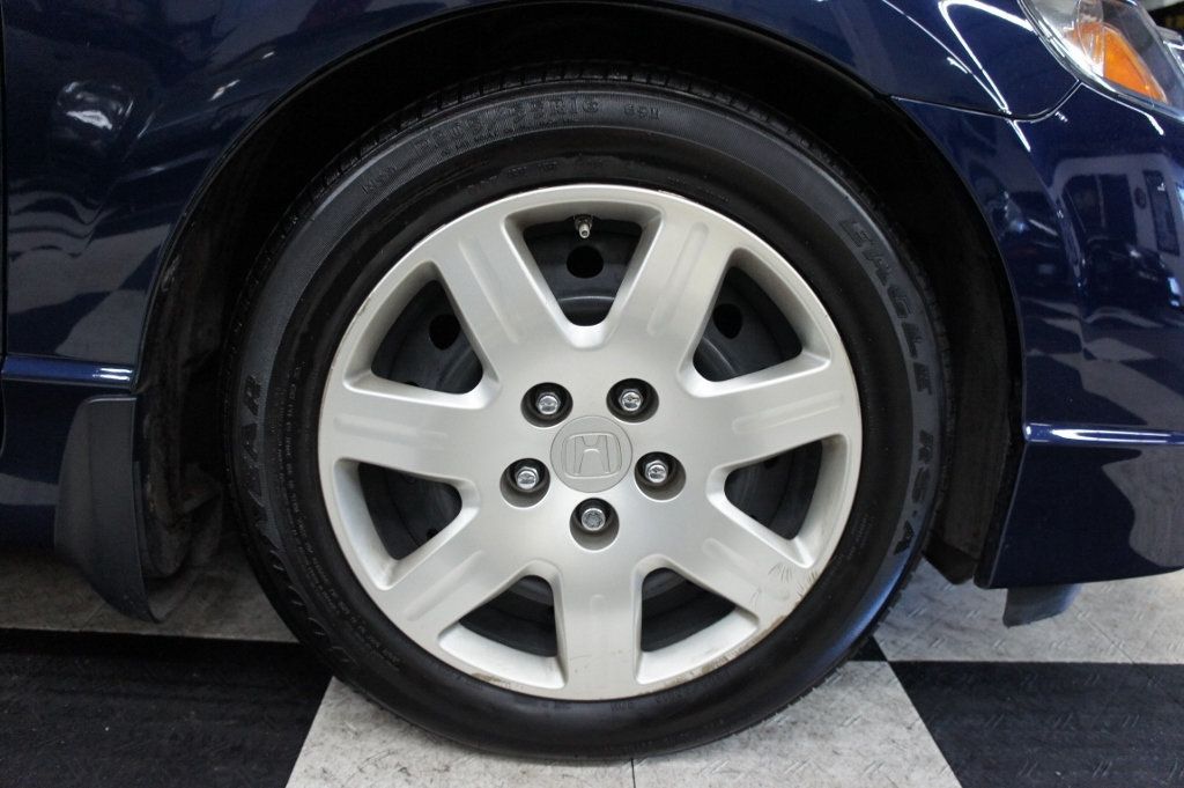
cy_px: 394
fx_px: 887
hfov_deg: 67.4
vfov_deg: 47.9
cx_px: 592
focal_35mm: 27
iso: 1600
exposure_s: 1/125
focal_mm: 18
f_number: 3.5
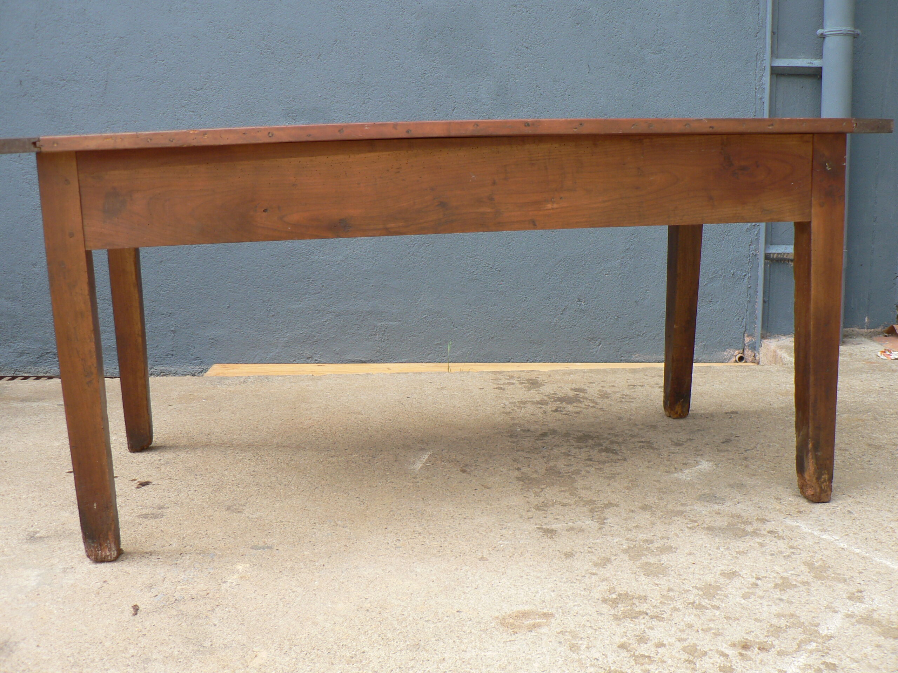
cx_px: 449
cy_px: 336
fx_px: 934
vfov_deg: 39.7
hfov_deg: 51.4
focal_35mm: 36
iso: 80
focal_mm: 6
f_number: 2.8
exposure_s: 1/125
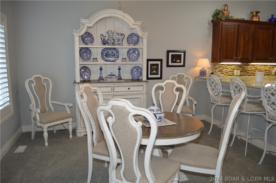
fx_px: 207
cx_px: 138
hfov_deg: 67.4
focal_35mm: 27
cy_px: 92
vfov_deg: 47.8
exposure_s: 1/80
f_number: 4.5
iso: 400
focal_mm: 18
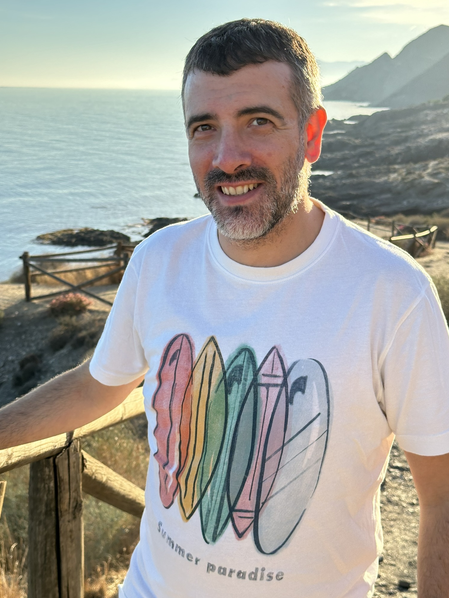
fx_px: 847
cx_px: 227
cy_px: 298
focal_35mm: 49
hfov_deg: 29.7
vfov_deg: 38.9
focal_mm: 6.86
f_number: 1.78
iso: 64
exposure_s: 1/1783
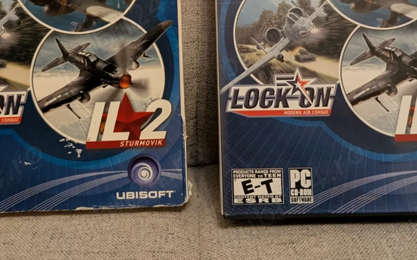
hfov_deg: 47.2
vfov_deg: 29.5
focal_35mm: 42
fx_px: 477
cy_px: 37
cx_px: 210
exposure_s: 1/25
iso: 527
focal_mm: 6.9
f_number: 1.68
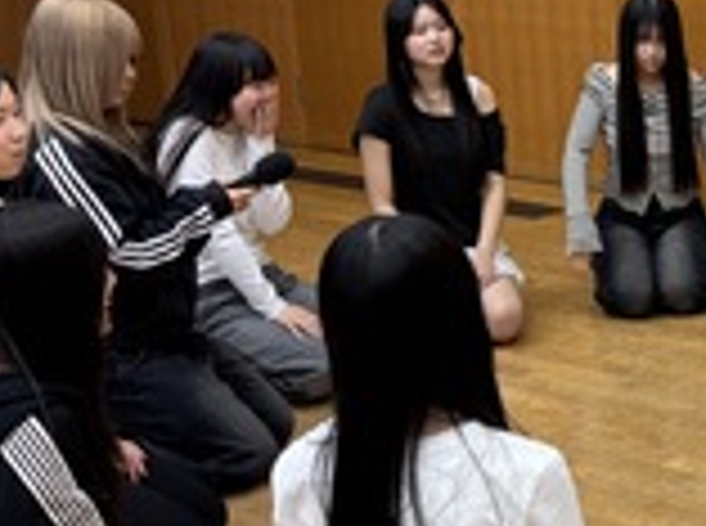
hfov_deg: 20.8
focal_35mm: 83
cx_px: 994
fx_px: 1689
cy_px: 272
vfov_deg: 17.7
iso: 160
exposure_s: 1/60
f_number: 1.6
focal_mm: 5.96
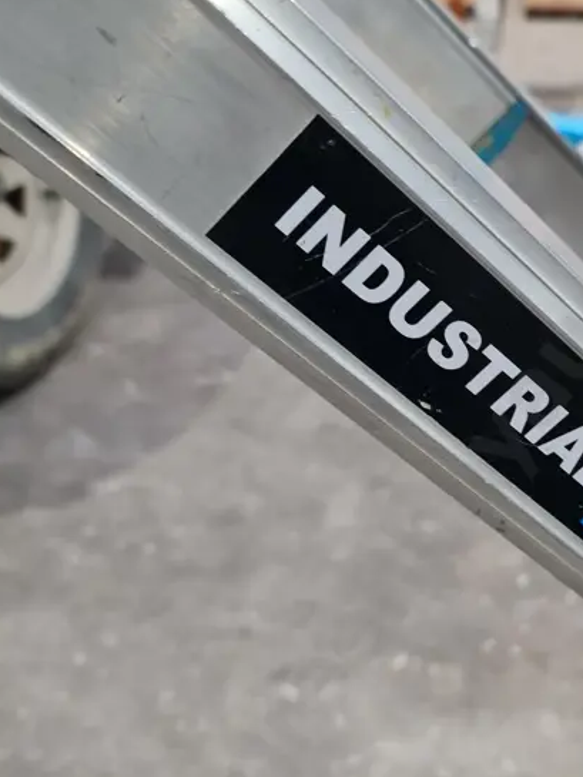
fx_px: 1055
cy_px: 432
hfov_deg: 29.8
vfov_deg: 40.4
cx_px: 510
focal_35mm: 47
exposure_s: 1/100
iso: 320
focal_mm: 7
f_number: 1.8
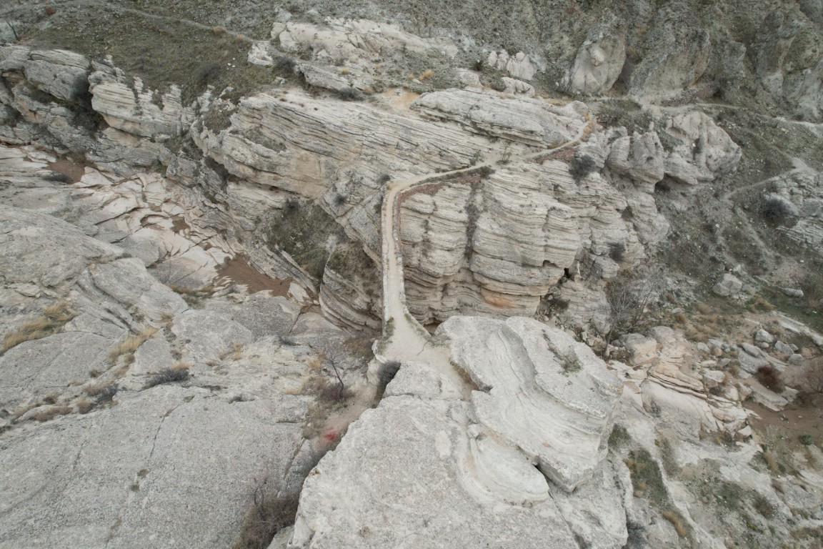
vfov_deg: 57.2
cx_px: 412
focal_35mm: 22
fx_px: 503
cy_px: 274
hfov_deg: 78.6
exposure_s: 1/1000
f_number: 2.8
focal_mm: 8.38
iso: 100
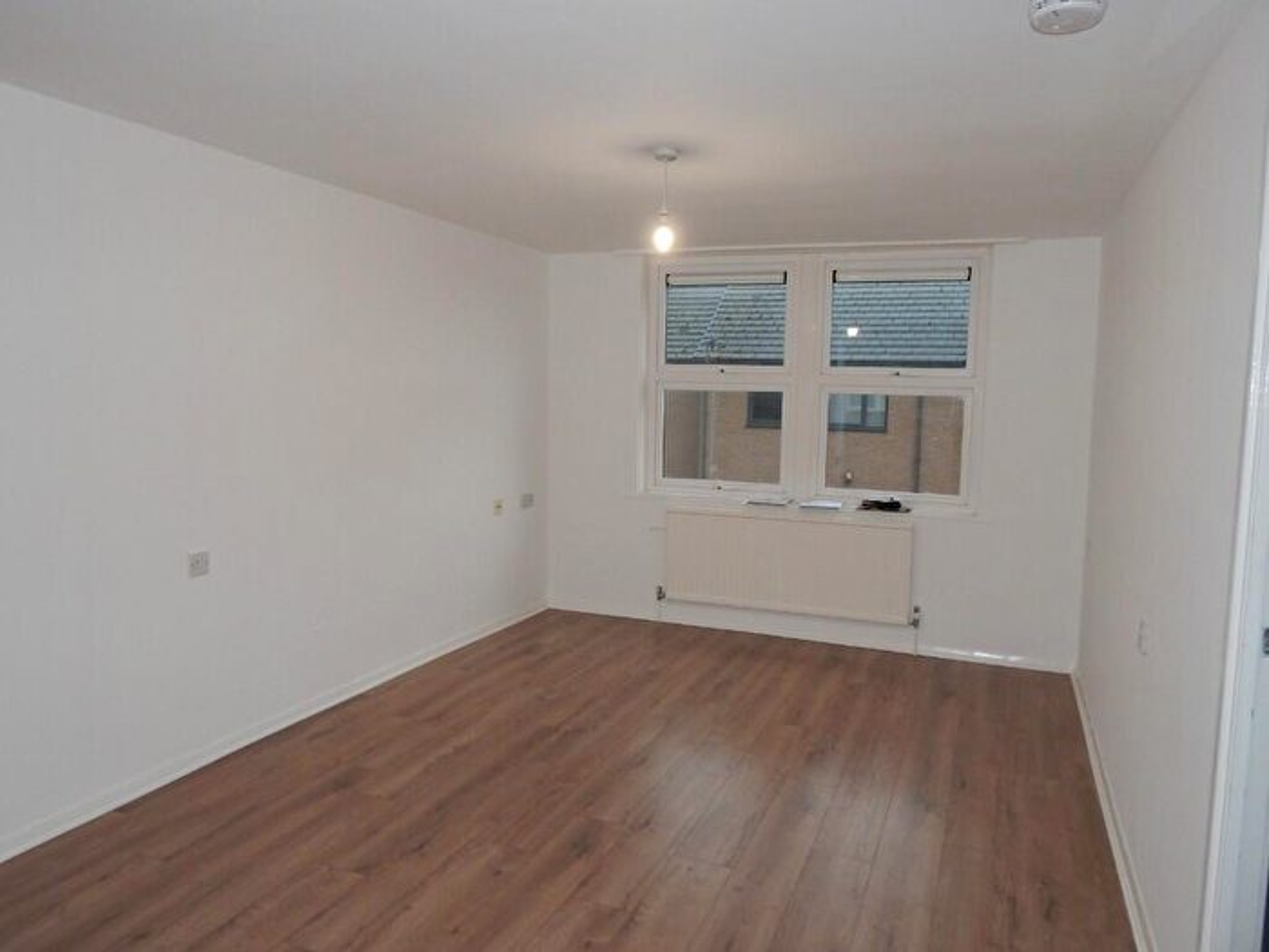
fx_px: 916
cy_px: 476
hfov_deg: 69.4
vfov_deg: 54.9
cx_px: 634
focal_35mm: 25
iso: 200
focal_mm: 4.5
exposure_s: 1/30
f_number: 3.1
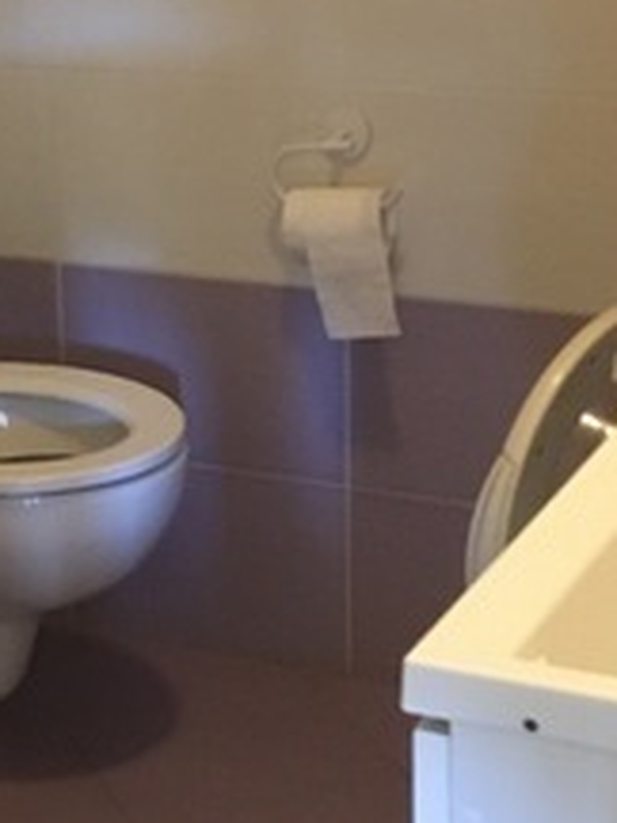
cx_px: -267
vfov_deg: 19.0
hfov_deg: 13.6
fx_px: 2448
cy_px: 309
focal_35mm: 103
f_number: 2.2
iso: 400
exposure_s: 1/17
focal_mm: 4.15
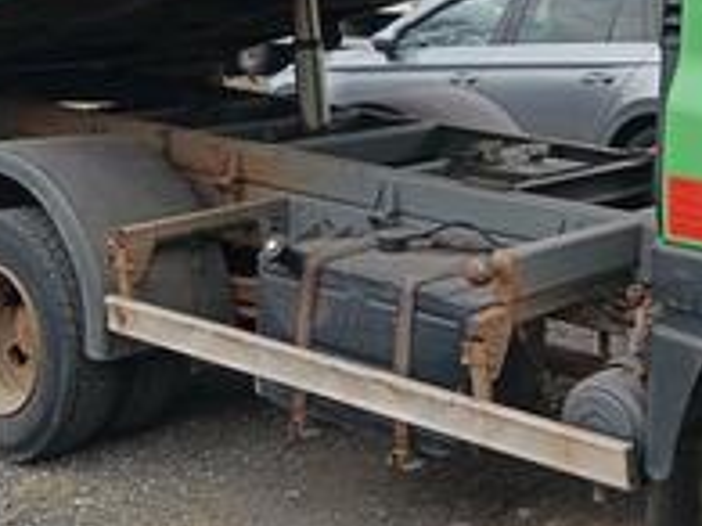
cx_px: 641
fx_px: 1601
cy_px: 40
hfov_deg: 24.0
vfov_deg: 18.3
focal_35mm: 79
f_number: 1.9
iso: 100
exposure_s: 1/360
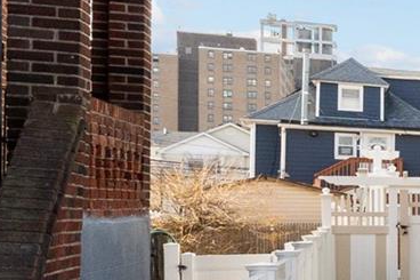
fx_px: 910
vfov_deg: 17.4
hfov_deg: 13.1
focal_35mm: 78
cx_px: 1134
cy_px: 210
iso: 1000
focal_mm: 14
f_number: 10
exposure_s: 1/800
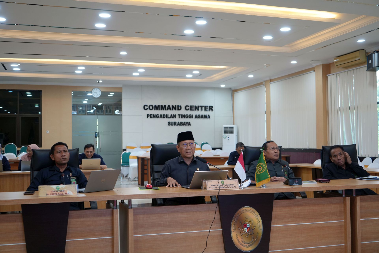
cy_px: 126
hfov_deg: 47.4
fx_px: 432
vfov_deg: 32.6
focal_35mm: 41
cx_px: 190
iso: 1250
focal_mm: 41
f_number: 4
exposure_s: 1/160
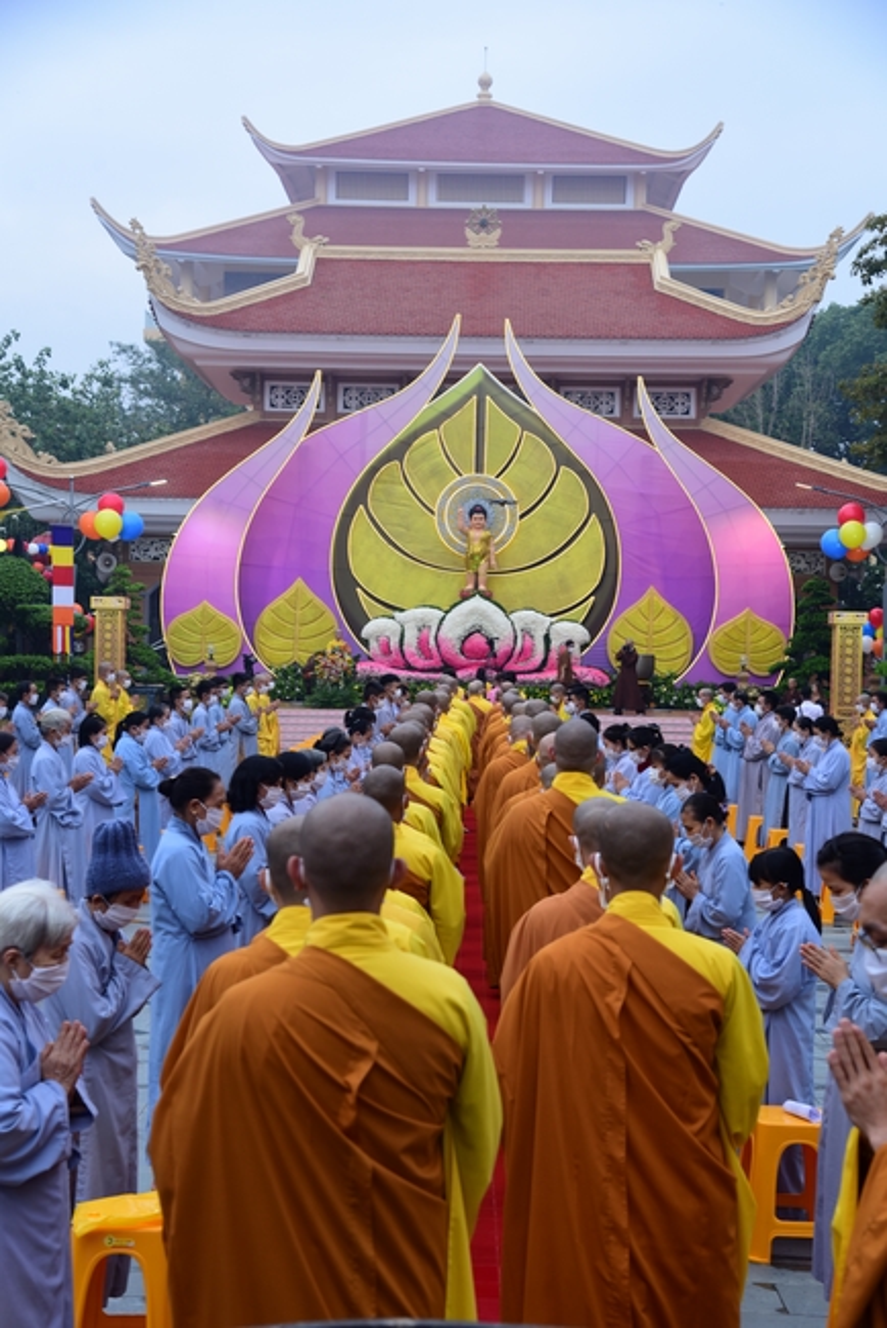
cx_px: 444
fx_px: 2030
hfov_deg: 24.6
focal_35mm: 55
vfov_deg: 36.2
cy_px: 664
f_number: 6.3
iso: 400
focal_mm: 55
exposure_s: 1/50
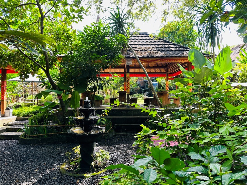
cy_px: 92
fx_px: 171
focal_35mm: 24
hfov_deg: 71.6
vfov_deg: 56.8
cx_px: 124
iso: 80
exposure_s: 1/235
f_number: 1.78
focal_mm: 6.86
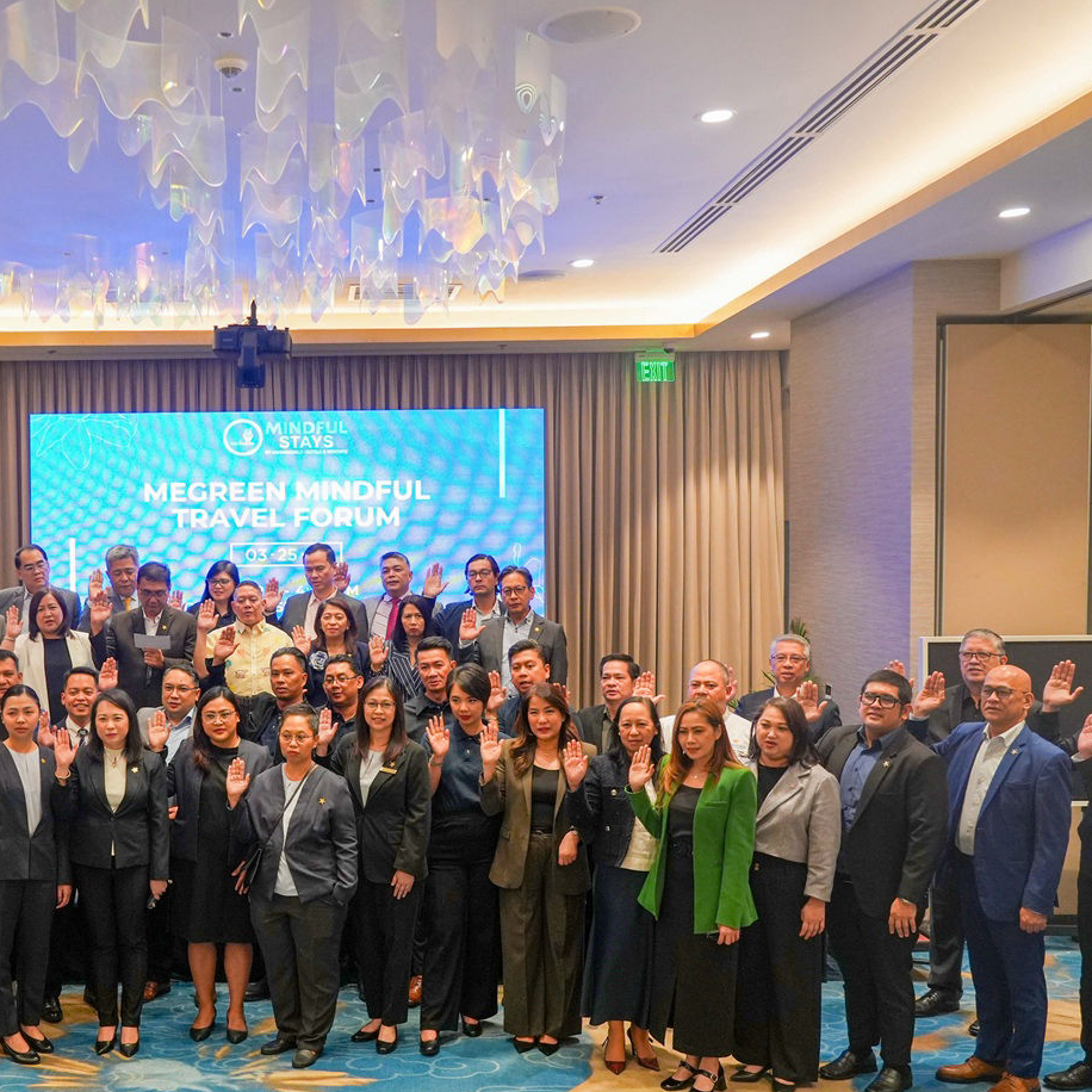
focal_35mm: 39
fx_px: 1392
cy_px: 612
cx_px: 275
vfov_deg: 42.8
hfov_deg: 41.6
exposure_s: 1/160
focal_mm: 24
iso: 1250
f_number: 4
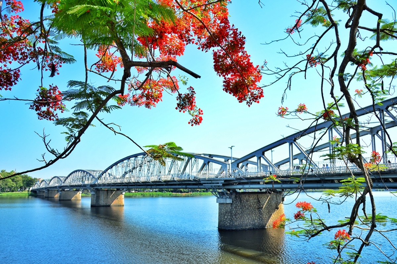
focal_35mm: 27
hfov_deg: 67.4
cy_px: 132
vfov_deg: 47.8
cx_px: 198
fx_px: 297
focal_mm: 18
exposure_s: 1/320
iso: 100
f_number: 3.5
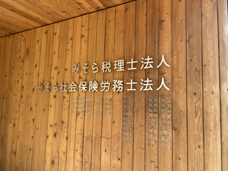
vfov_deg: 53.1
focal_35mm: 26
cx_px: 114
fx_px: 171
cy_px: 86
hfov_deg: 67.3
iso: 50
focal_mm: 5.7
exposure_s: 1/591
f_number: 1.5
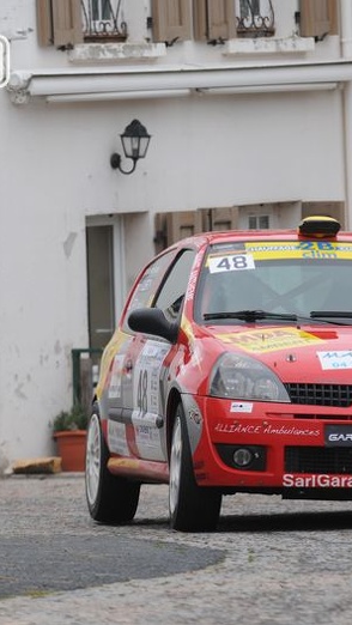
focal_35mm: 464
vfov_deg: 4.7
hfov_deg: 2.6
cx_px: 281
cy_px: 312
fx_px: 7688
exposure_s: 1/800
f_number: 16
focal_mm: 195
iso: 400
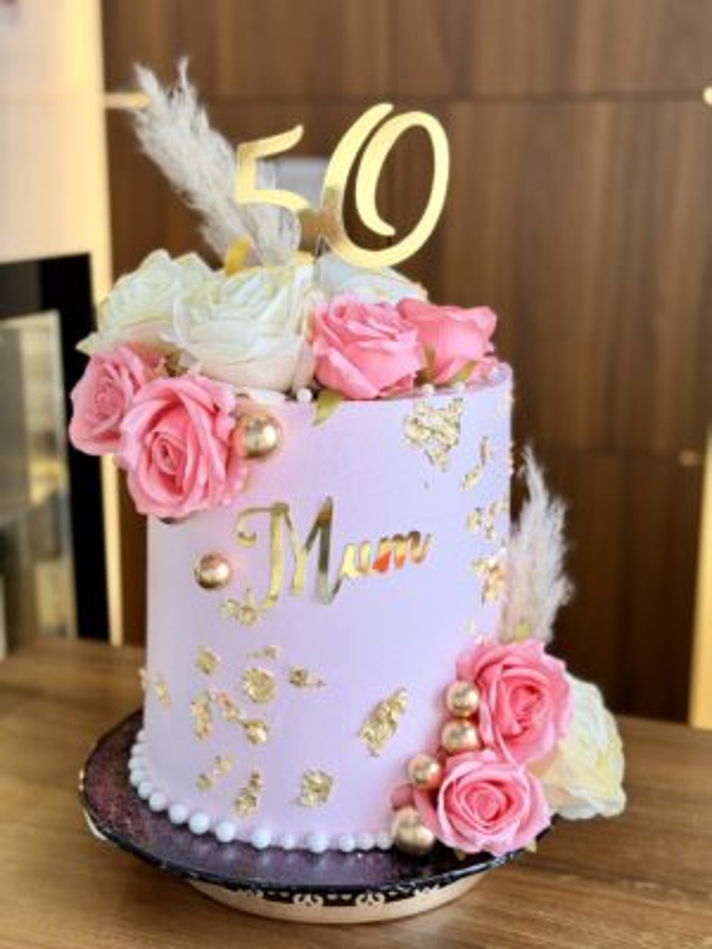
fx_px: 1316
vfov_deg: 39.7
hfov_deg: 30.3
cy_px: 474
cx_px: 356
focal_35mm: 48
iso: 50
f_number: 1.78
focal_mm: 6.76
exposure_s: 1/100
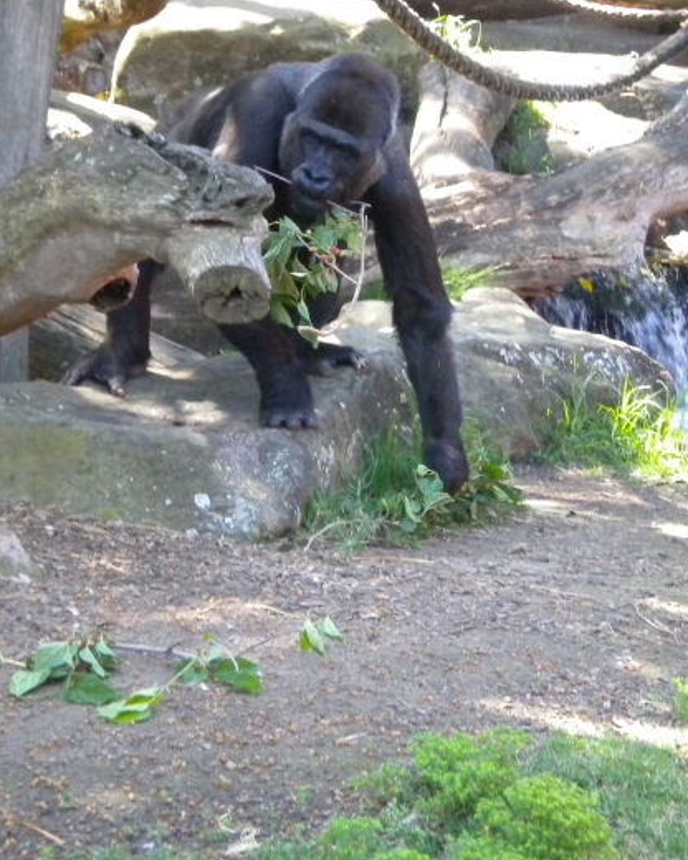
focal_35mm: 138
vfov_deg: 14.0
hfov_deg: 11.2
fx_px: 3512
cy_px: 431
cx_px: 445
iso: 645
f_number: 5.9
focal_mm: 18.9
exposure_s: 1/138
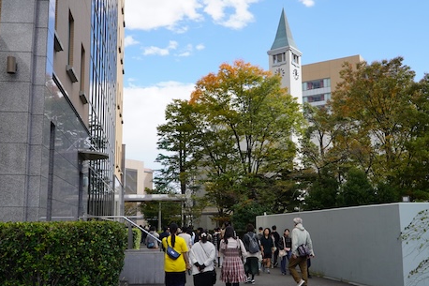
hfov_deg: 53.1
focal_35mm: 36
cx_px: 224
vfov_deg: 36.8
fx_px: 429
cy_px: 149
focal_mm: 22
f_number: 9
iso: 100
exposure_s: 1/125
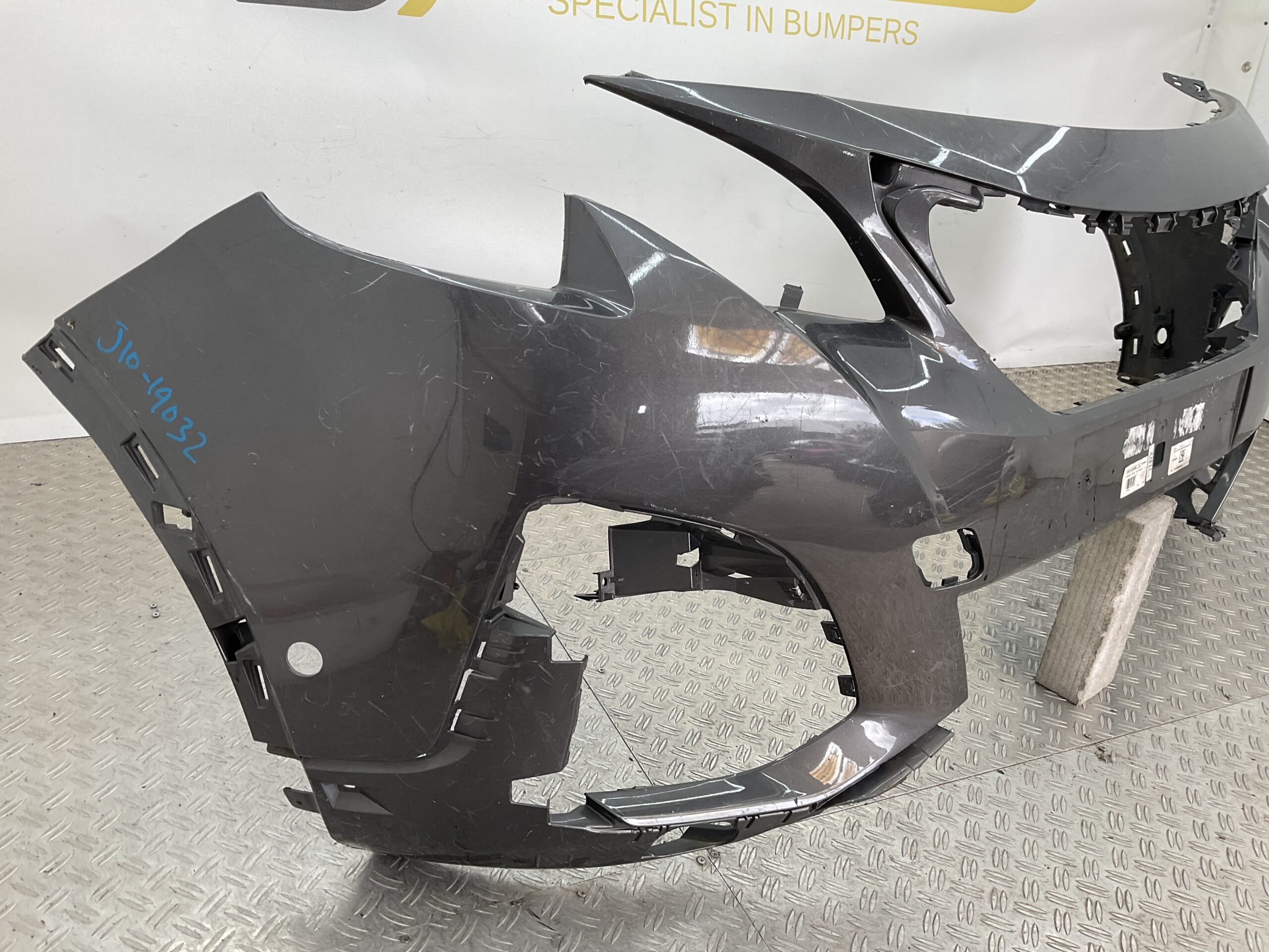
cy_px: 476
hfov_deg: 61.7
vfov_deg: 48.2
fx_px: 1063
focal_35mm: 29
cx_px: 634
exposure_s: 1/100
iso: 20
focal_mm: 3
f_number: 1.8
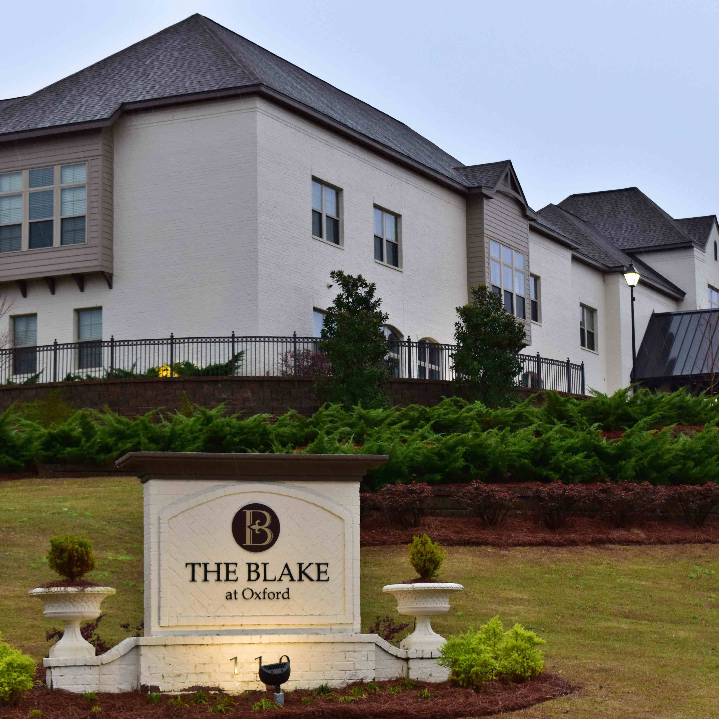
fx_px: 2036
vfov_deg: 20.0
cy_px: 360
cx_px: 459
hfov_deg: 20.0
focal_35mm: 87
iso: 400
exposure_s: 1/80
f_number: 8
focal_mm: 45
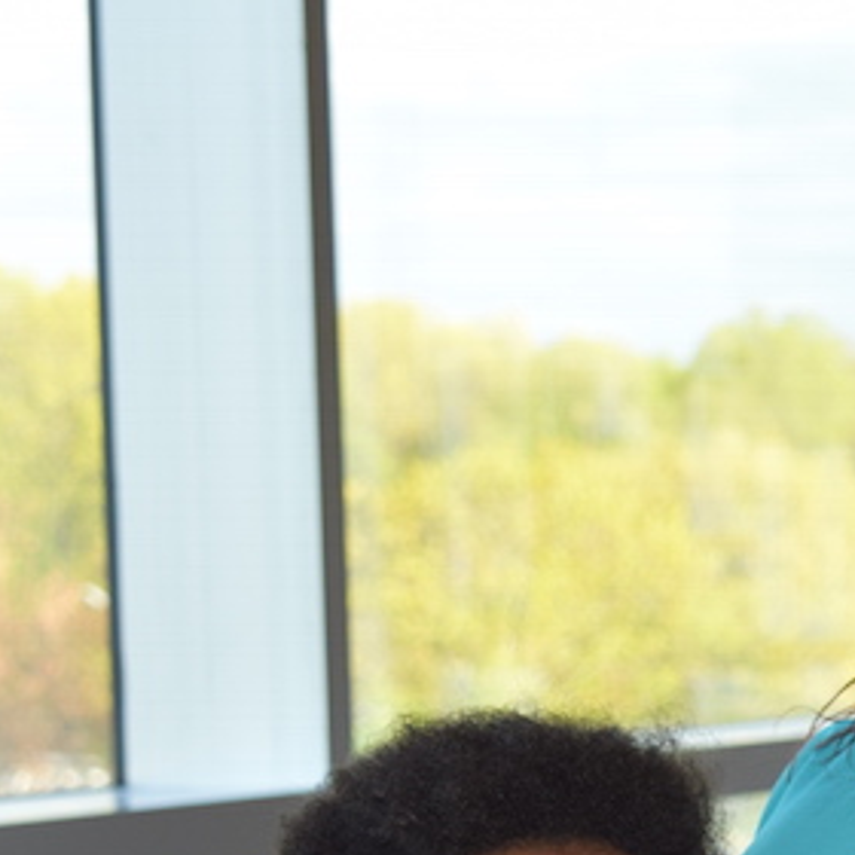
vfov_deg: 9.1
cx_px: 1395
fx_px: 5337
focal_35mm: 191
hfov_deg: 8.9
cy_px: 887
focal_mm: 42
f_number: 5.6
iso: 360
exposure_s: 1/125
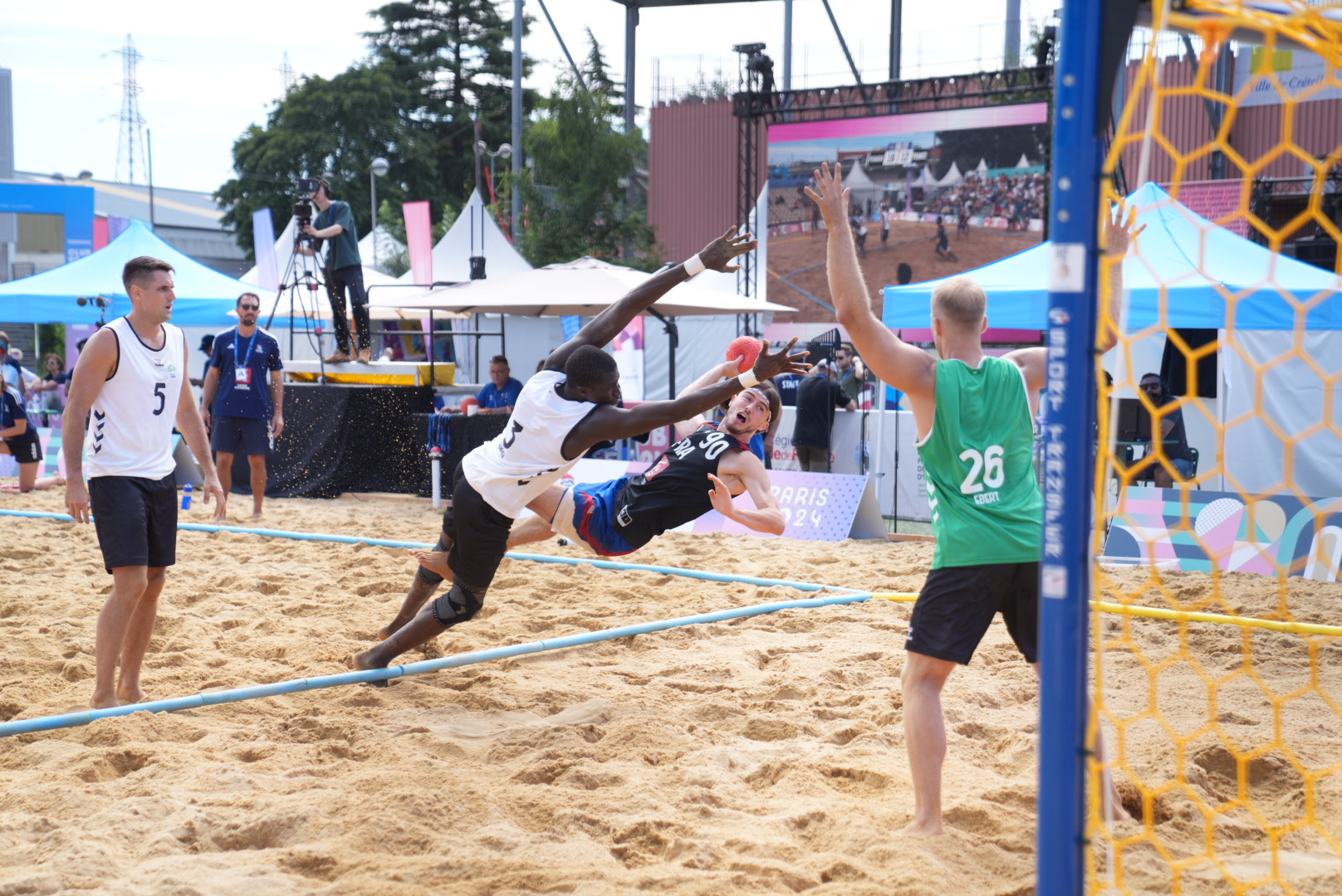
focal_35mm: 64
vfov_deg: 21.3
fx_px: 2387
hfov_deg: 31.4
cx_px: 671
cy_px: 448
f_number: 2.8
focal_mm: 64
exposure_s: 1/2500
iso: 500
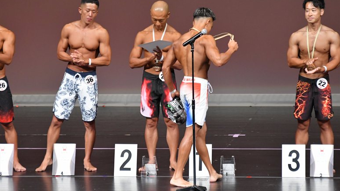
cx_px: 170
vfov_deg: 3.7
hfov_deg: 6.5
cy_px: 101
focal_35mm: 331
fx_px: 2984
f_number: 5.6
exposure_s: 1/400
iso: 4000
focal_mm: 210
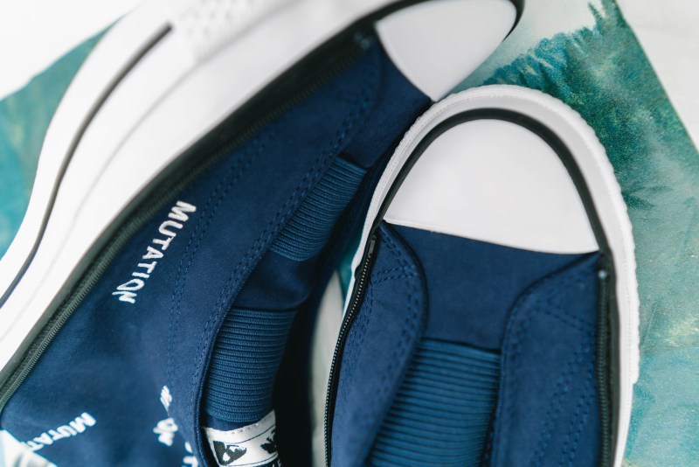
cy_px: 234
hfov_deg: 81.2
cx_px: 350
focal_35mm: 21
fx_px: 408
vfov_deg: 59.5
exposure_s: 1/125
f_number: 2.8
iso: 100
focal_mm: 21
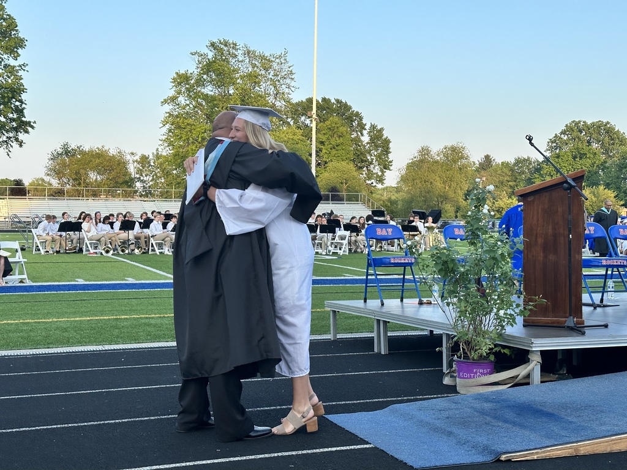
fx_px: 869
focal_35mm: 48
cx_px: 314
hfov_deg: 39.7
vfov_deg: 30.3
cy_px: 235
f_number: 1.78
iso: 64
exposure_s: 1/767
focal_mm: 6.86
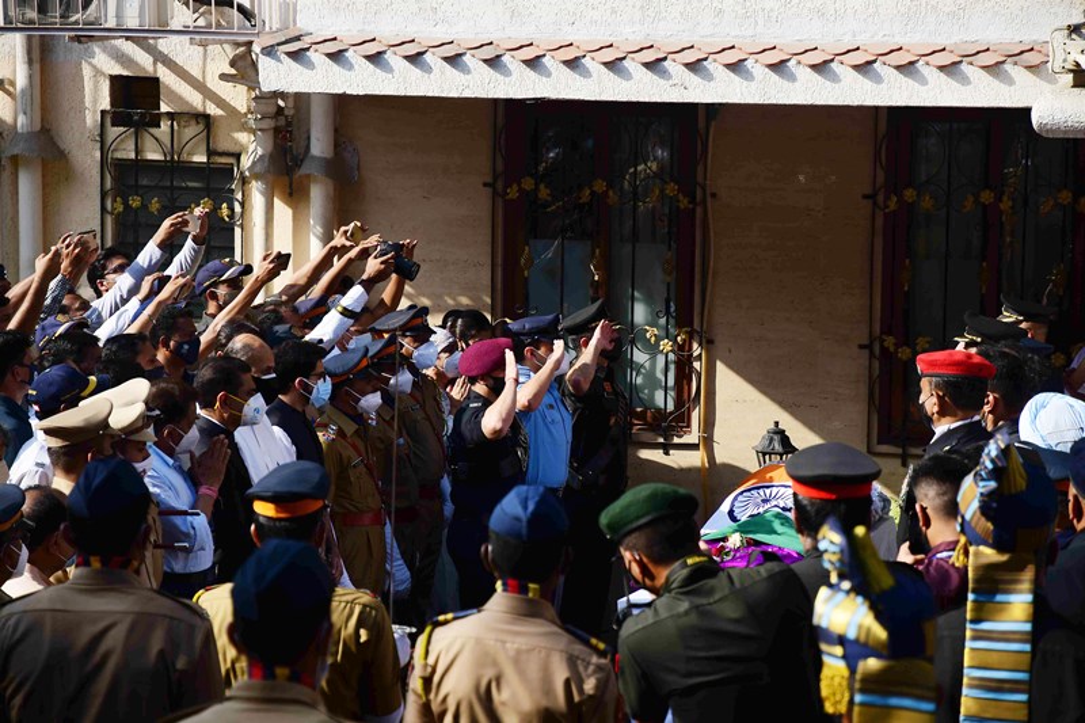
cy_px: 362
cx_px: 542
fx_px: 3616
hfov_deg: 17.1
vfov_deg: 11.4
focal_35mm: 120
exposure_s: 1/640
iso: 100
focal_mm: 80
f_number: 4
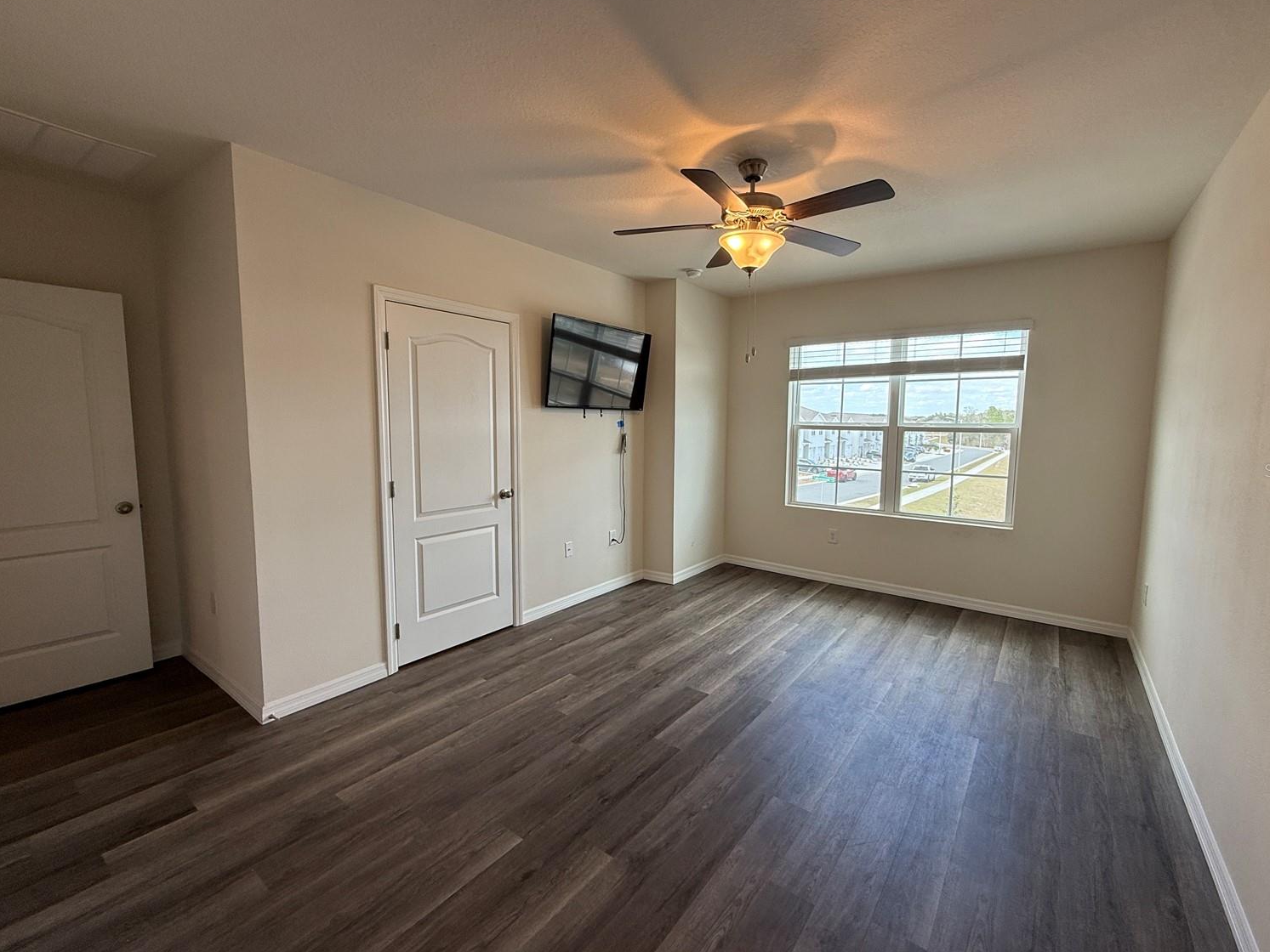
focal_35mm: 15
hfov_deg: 98.1
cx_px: 664
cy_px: 470
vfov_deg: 81.8
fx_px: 550
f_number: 2.2
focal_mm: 2.22
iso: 80
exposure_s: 1/120
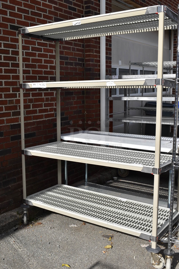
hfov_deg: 33.1
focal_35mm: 40
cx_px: 90
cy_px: 134
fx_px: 302
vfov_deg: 47.9
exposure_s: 1/320
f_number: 9
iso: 100
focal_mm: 27
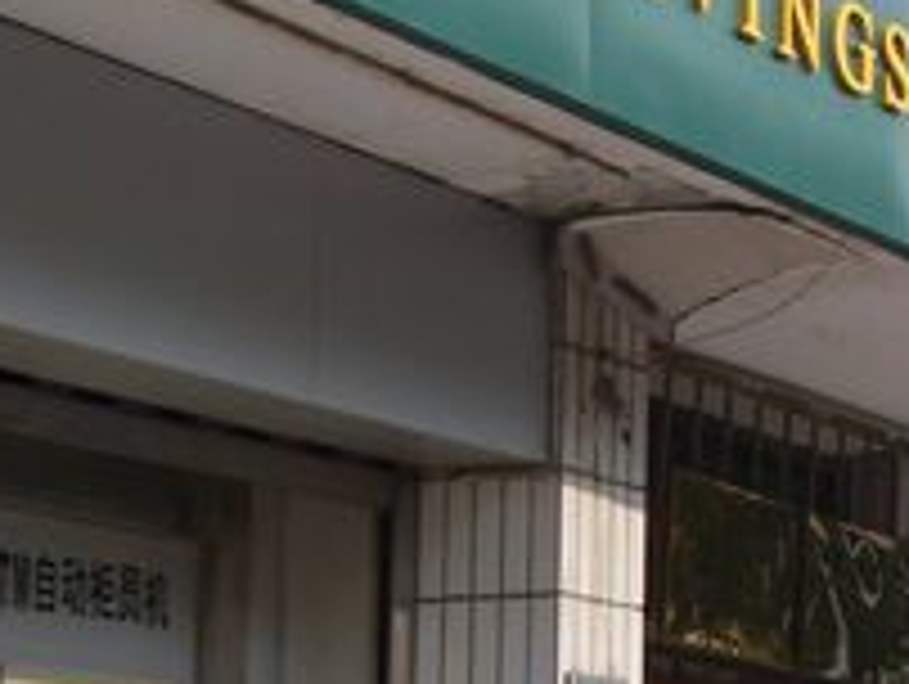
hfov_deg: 14.5
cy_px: 731
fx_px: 3365
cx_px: 1305
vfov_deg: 11.5
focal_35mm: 128
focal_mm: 6.3
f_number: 7
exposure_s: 1/180
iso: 80
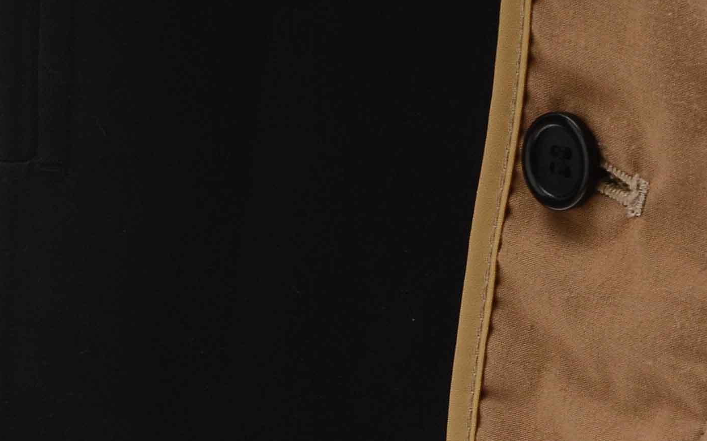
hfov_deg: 4.0
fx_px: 10172
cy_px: 585
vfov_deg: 2.5
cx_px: 569
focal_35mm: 528
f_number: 10
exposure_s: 1/80
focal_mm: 98
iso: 400
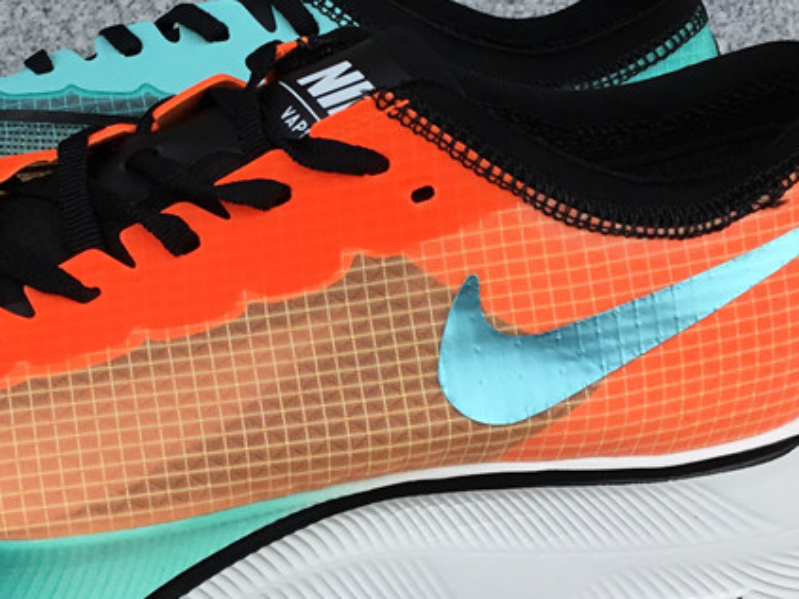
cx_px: 227
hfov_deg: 29.1
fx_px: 1523
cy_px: 322
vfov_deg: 22.2
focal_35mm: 66
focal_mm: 3.3
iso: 25
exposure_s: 1/424
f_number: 2.4
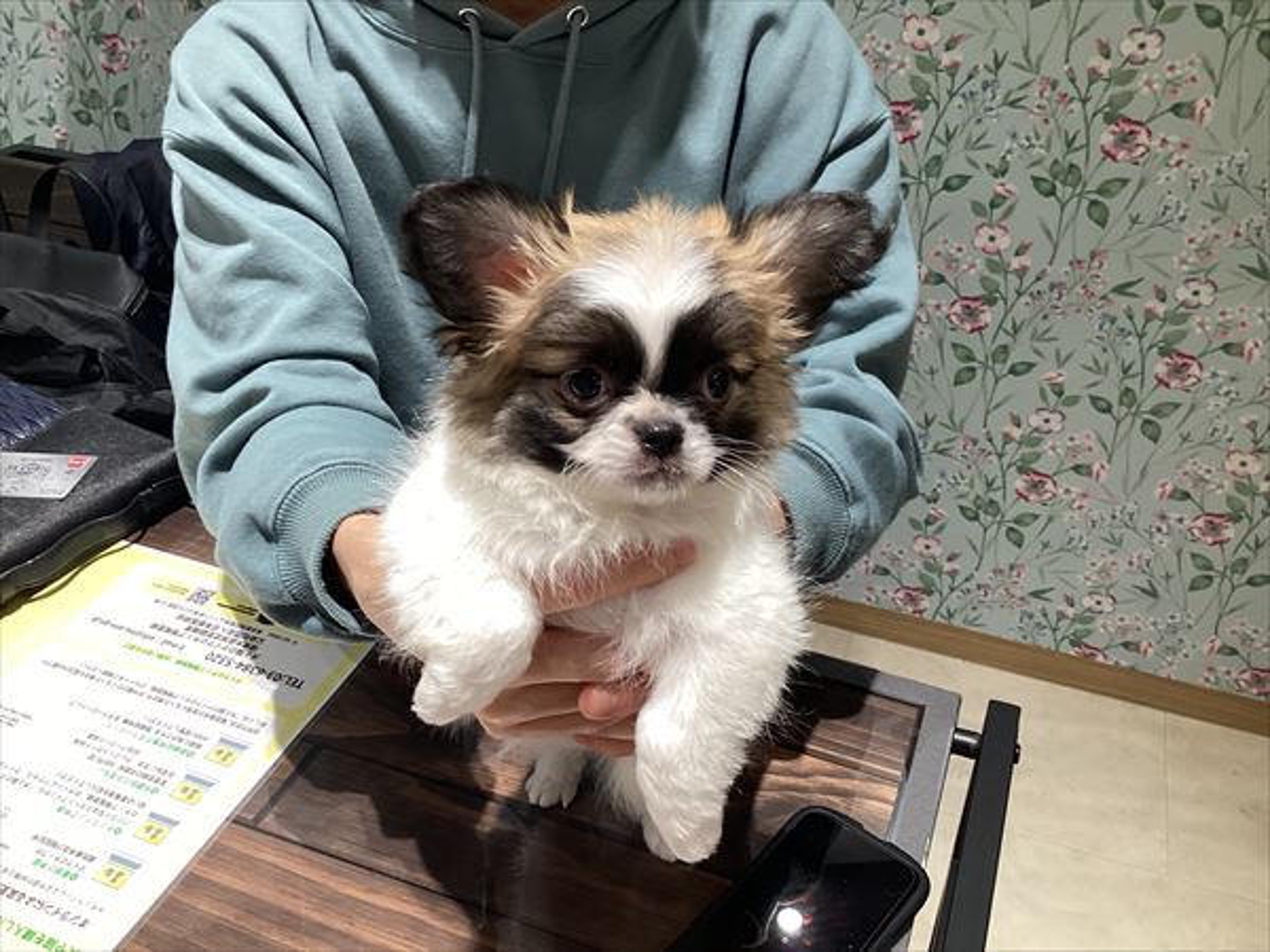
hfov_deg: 58.4
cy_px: 476
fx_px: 1137
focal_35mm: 31
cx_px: 635
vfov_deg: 45.4
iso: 80
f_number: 2.4
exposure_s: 1/60
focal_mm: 3.3
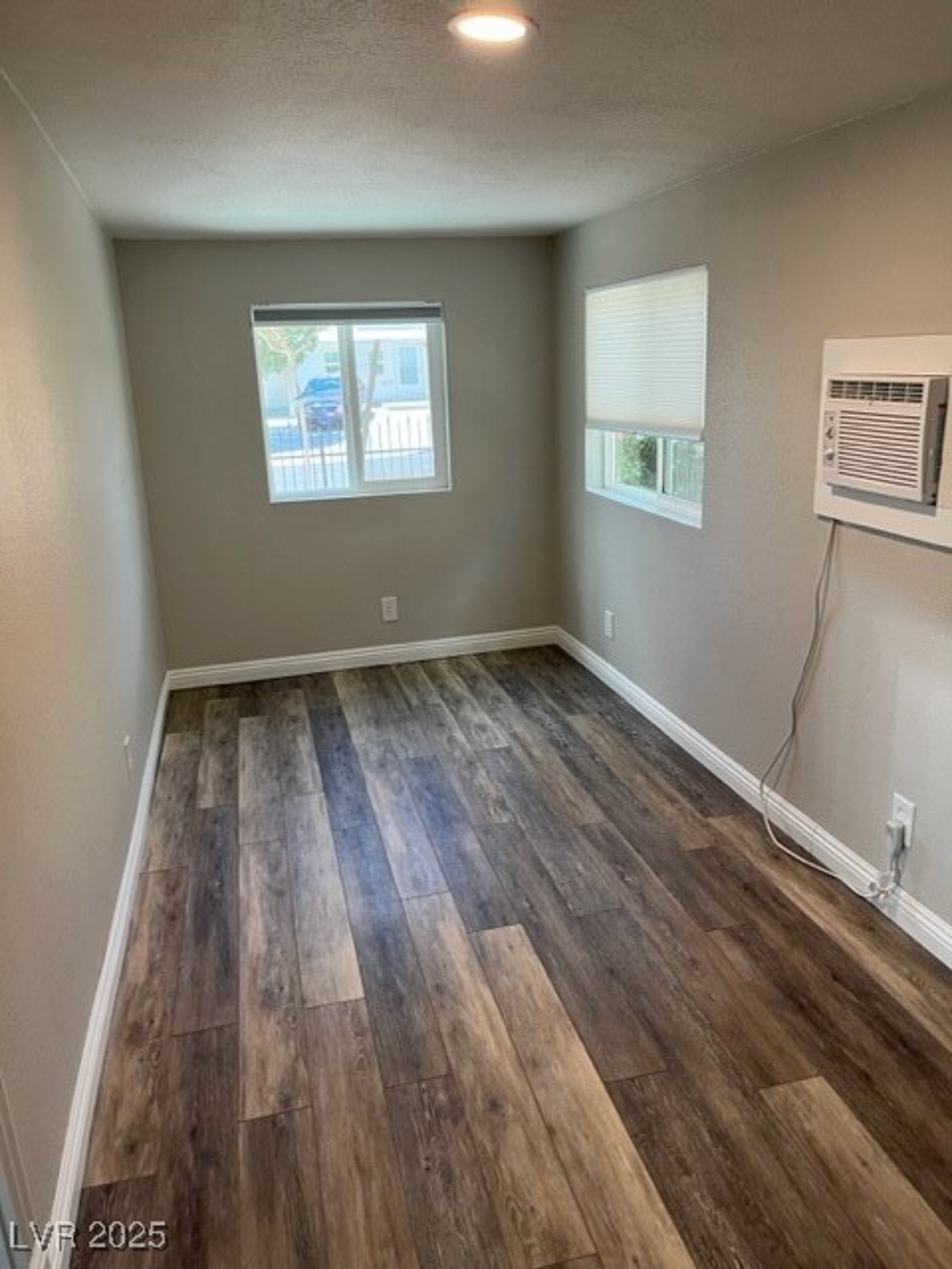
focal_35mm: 26
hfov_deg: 53.1
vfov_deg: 67.3
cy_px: 634
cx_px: 476
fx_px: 953
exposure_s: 1/60
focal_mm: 5.1
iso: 100
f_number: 1.6
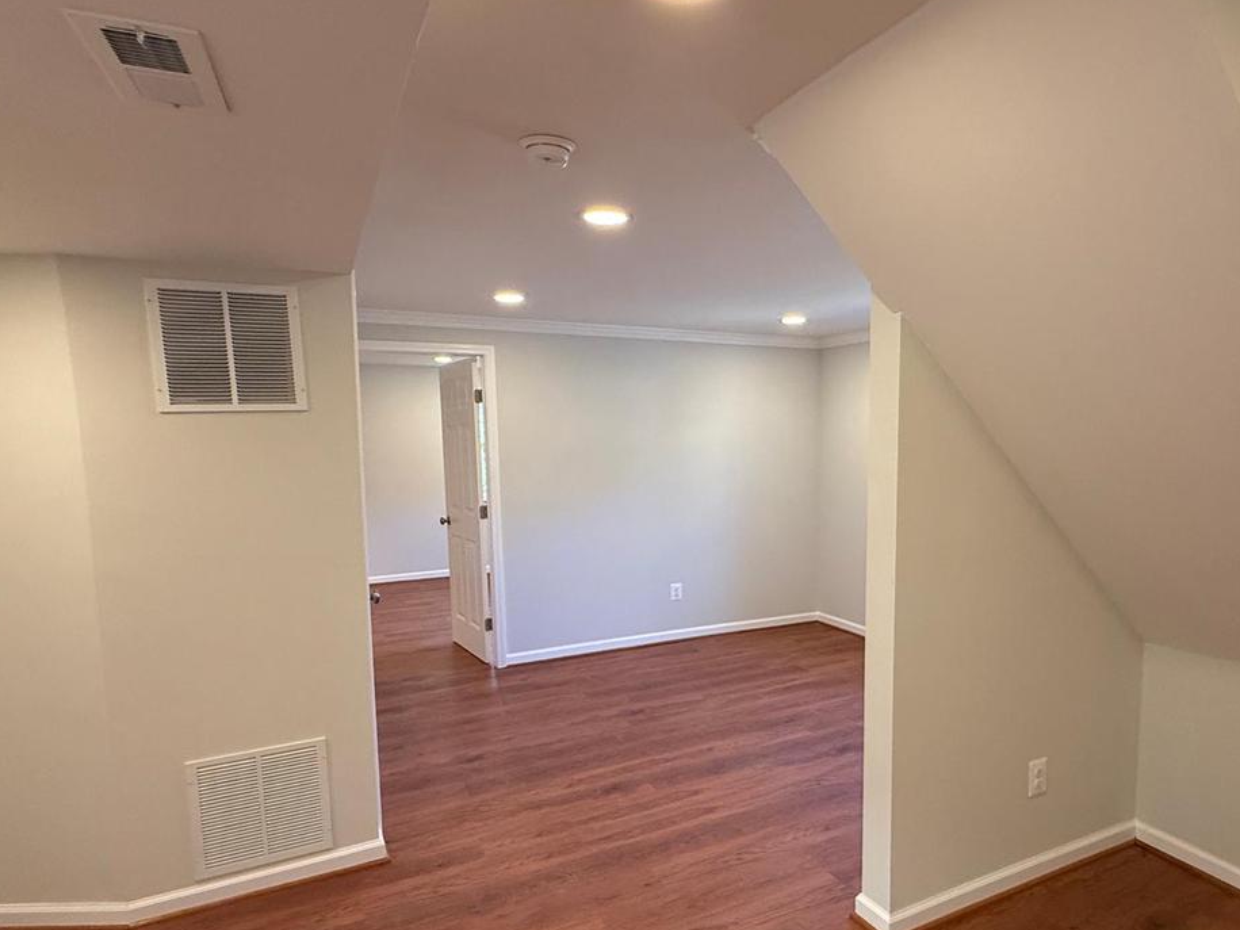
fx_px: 788
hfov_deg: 75.5
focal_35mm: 22
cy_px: 523
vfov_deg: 60.9
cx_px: 745
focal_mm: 2.22
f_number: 2.2
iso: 320
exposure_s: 1/120
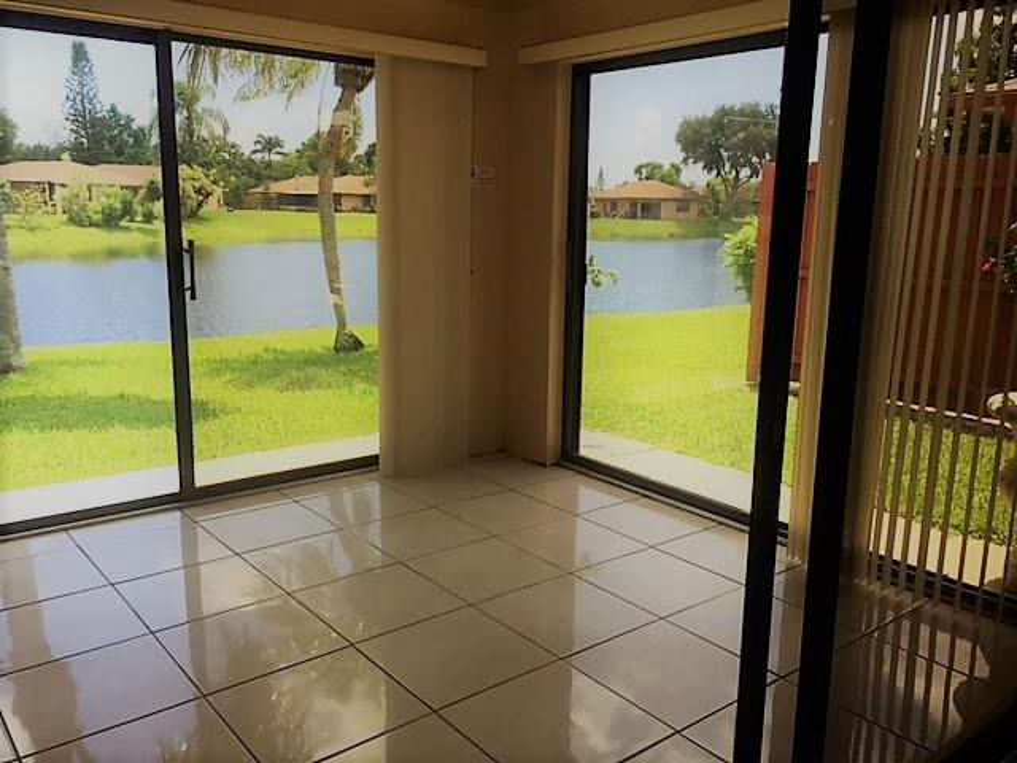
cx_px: 508
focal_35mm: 29
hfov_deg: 61.7
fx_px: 852
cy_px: 382
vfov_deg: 48.2
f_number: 2.2
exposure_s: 1/408
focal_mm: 4.15
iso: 32
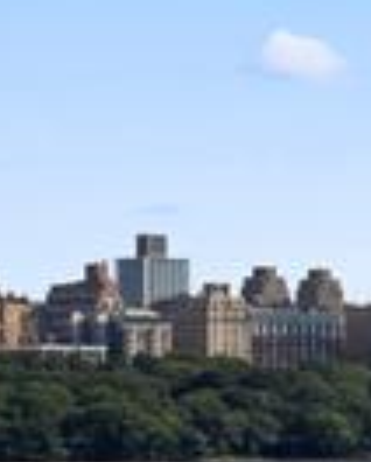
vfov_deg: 7.6
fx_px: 3478
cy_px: 390
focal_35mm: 254
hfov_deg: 5.1
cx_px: 1690
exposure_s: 1/200
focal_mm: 35
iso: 500
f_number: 22
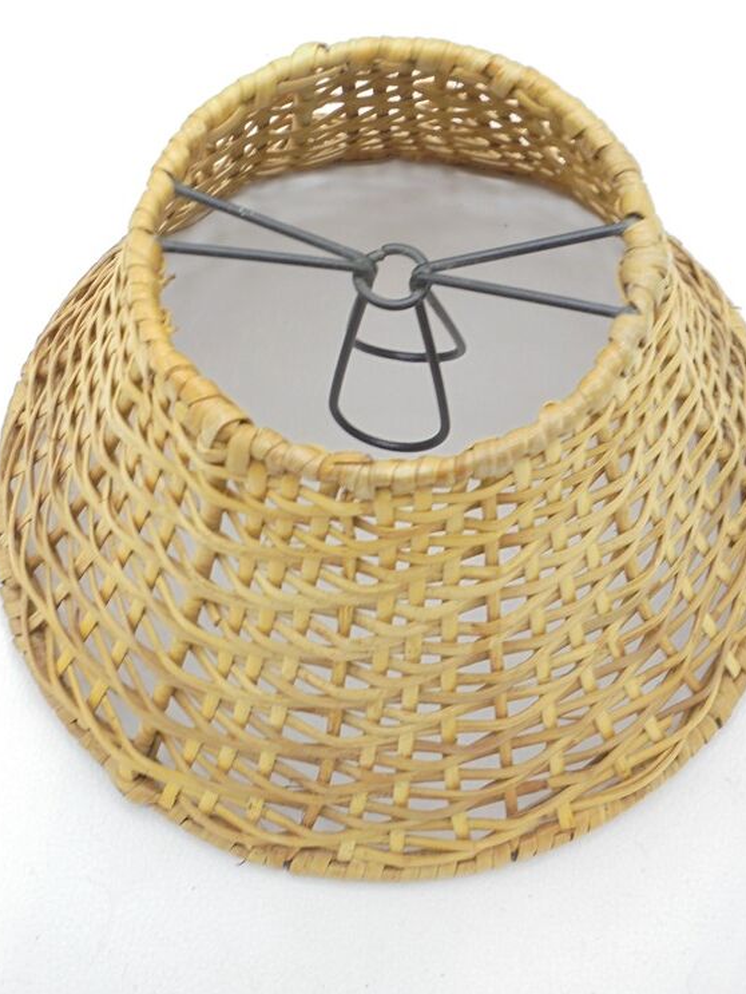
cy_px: 452
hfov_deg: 31.5
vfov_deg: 41.2
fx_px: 1321
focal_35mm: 46
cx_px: 412
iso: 250
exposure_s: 1/30
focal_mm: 6.9
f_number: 4.2
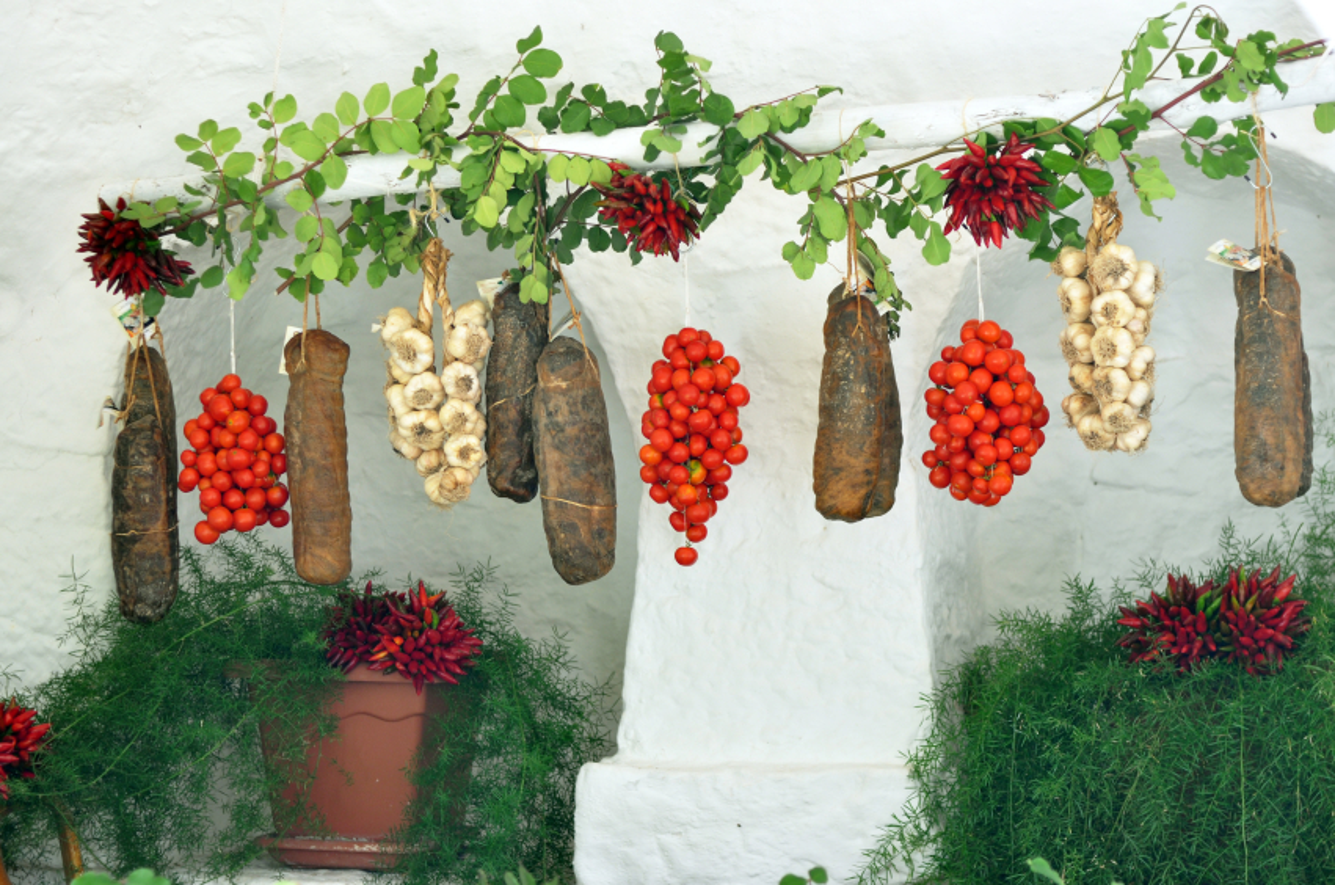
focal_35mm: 75
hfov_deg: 27.0
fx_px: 2776
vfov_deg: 18.1
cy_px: 442
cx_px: 668
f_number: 2.5
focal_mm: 50
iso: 200
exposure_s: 1/160
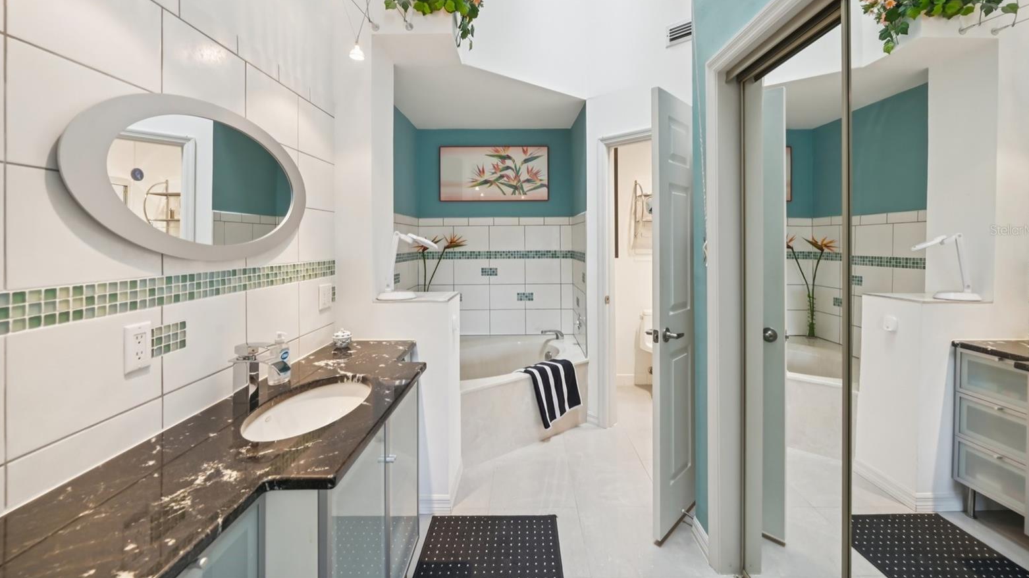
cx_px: 522
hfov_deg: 103.0
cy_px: 230
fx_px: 409
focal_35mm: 15
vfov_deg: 69.8
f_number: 8
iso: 400
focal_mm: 14
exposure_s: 1/8
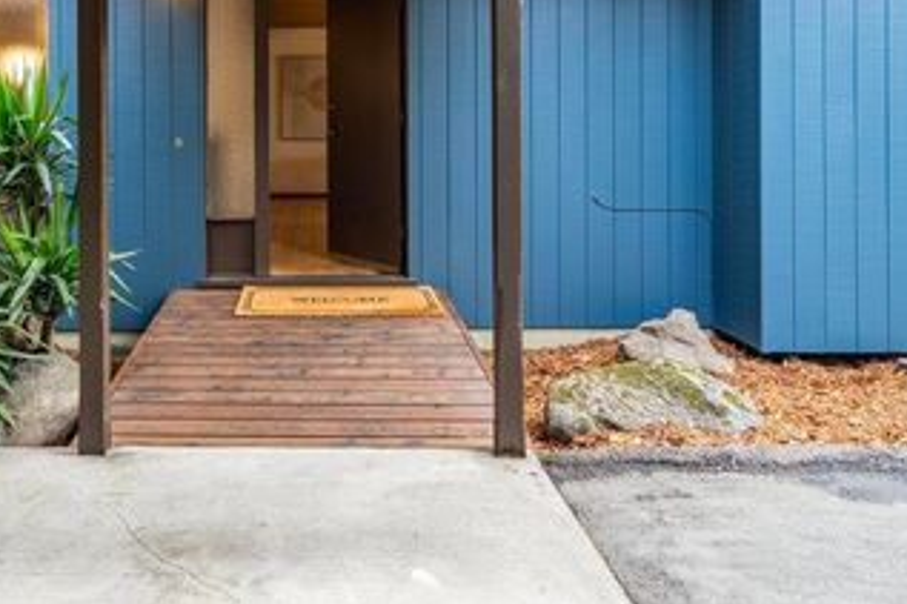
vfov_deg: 41.9
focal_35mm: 30
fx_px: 755
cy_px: 133
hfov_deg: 60.9
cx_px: 326
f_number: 8
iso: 125
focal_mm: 19
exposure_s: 1/6
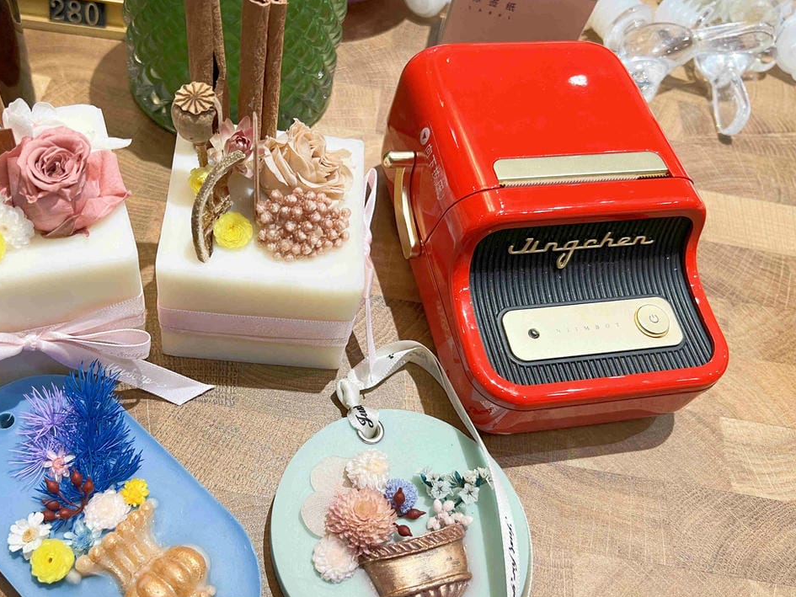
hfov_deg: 54.6
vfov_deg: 42.9
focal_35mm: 33
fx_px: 759
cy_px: 324
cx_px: 291
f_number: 1.5
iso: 80
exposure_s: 1/60
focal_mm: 5.7
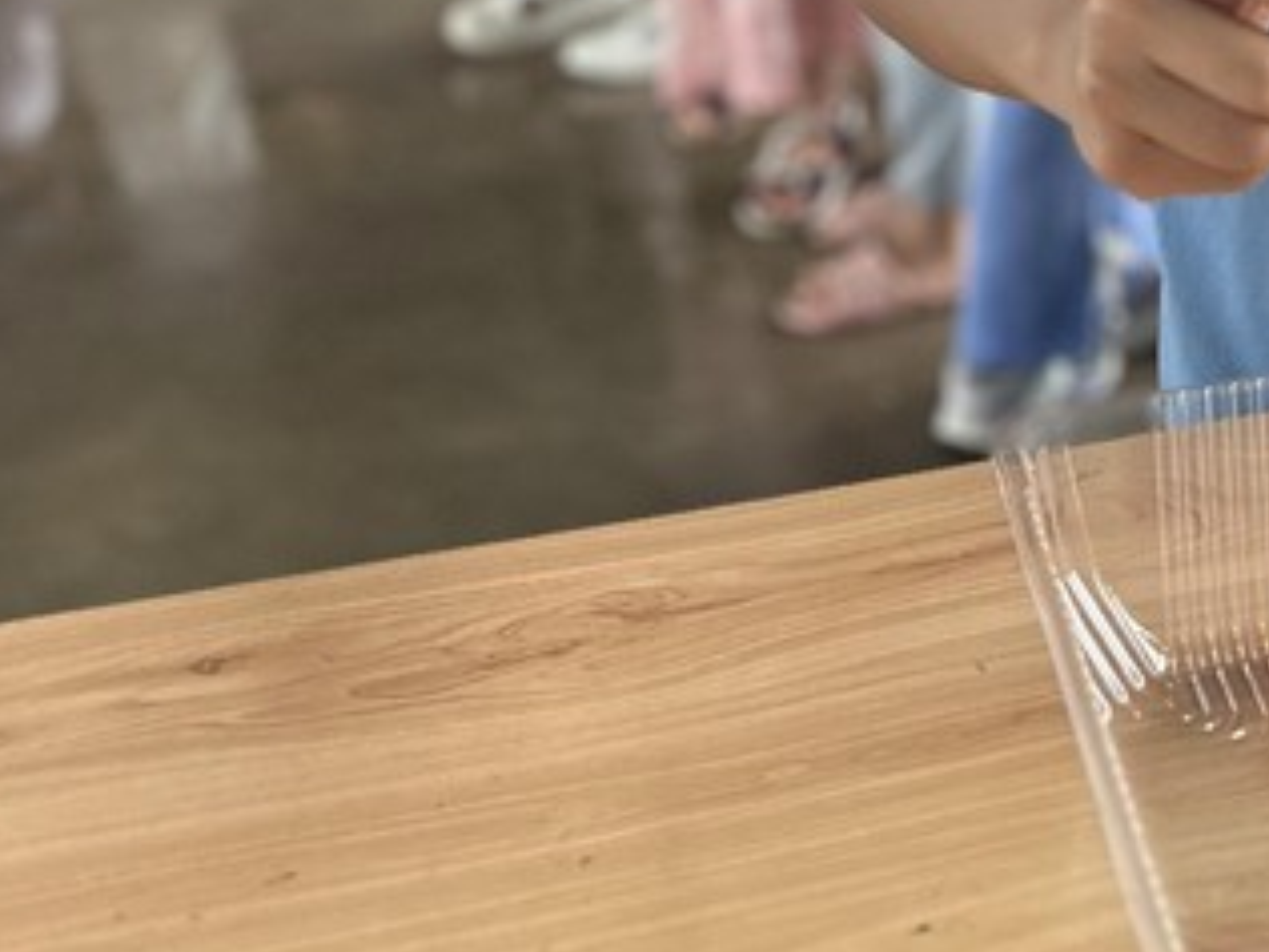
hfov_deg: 23.2
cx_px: 1570
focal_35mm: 76
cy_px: -482
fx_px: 2786
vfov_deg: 17.4
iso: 100
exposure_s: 1/172
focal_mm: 6.86
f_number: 1.78
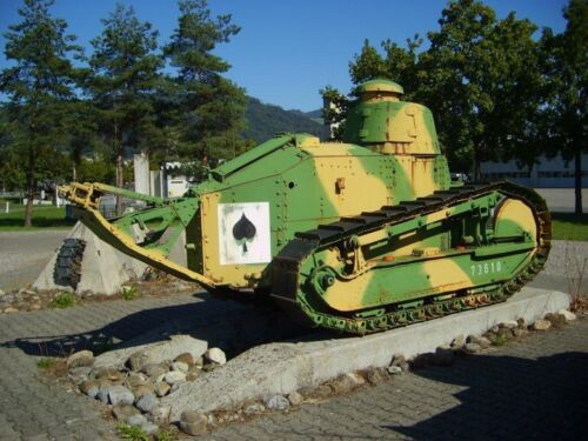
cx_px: 294
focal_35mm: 35
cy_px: 220
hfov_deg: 52.6
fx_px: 595
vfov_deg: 40.7
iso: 50
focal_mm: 5.8
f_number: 7.1
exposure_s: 1/180
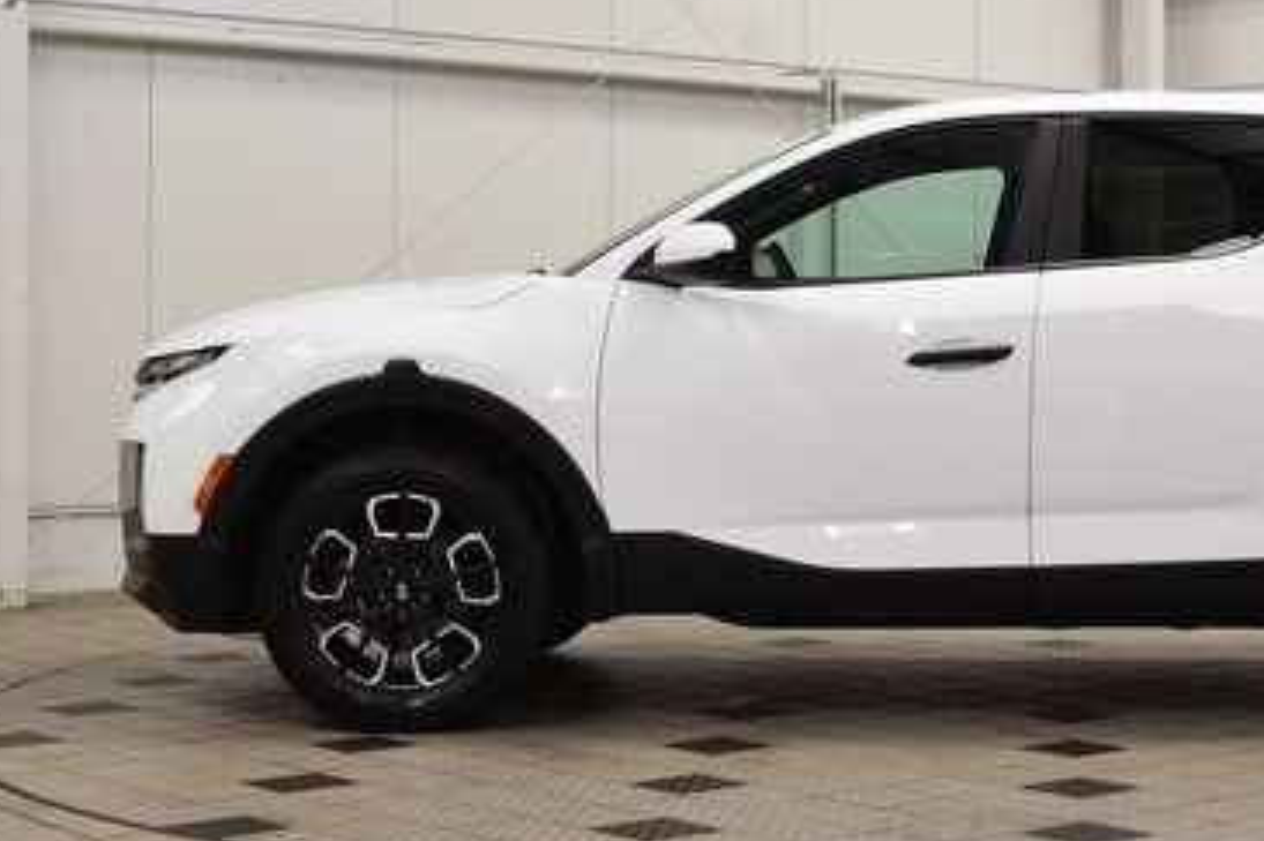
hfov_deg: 25.2
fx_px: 2772
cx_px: 1025
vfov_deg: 17.2
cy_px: 351
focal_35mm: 79
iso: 500
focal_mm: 30
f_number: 7.1
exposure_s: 1/30
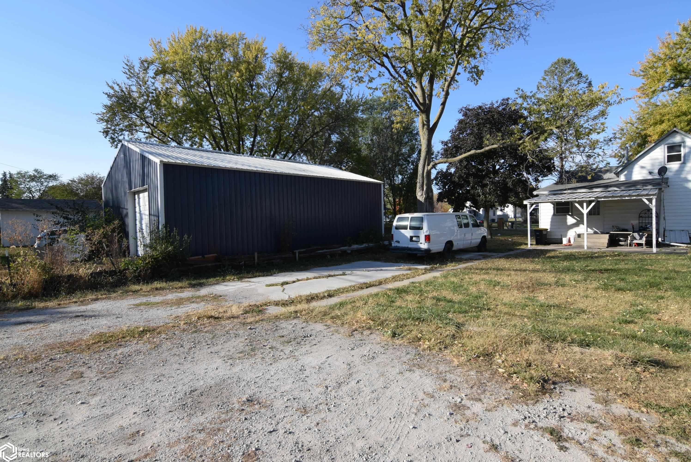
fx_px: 317
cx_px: 346
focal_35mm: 16
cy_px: 231
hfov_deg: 94.9
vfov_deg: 72.2
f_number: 8
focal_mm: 11
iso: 200
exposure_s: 1/250
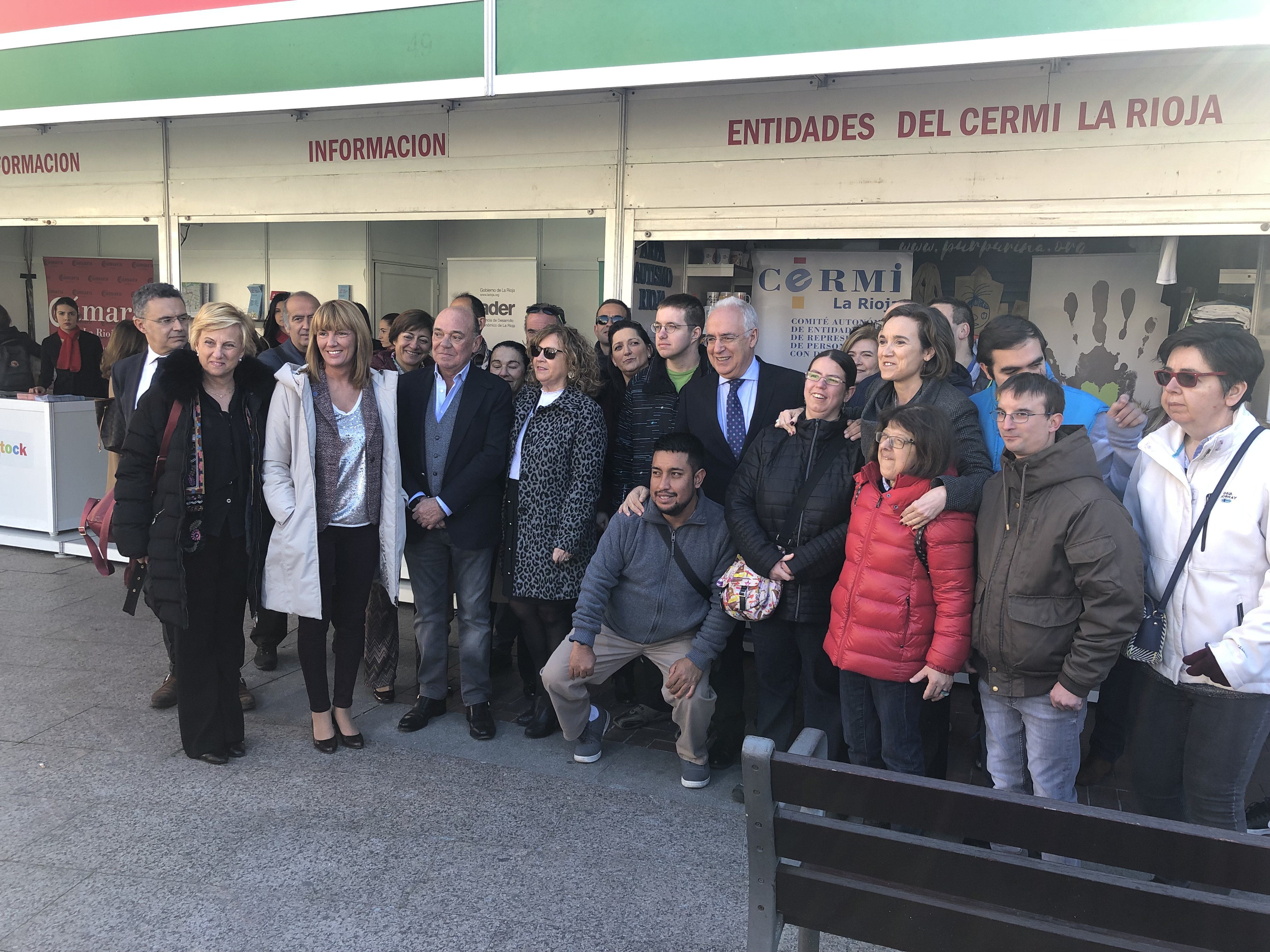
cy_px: 476
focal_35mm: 28
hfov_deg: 63.4
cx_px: 635
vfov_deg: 49.7
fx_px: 1027
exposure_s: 1/105
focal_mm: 3.99
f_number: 1.8
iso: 20
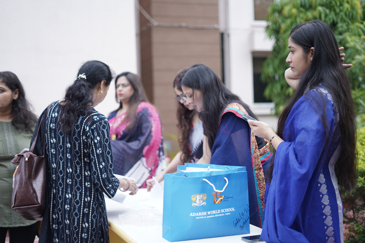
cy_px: 122
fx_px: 507
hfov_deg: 39.6
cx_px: 182
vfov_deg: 27.0
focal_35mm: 50
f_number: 1.8
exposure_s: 1/250
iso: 100
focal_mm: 50
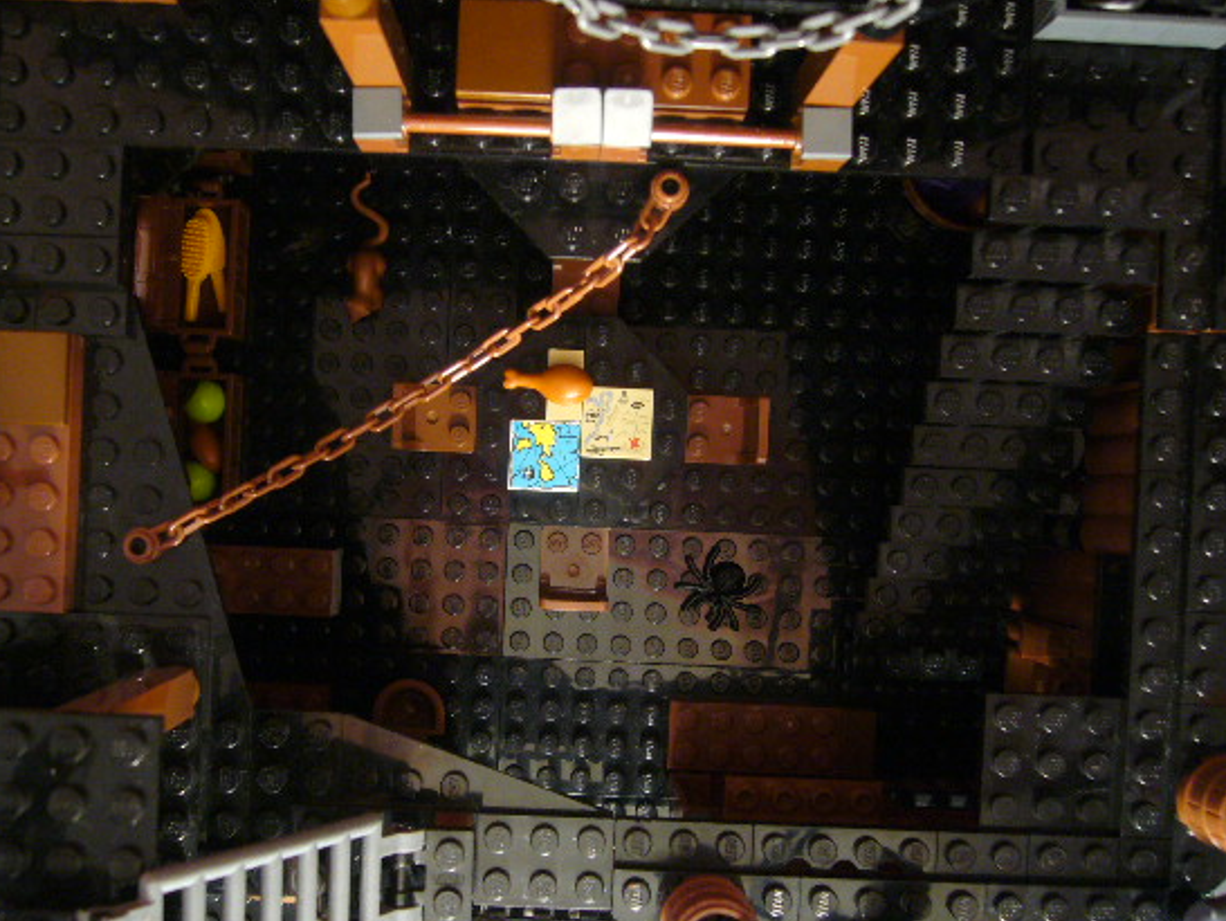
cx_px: 546
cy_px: 496
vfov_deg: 35.1
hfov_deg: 45.7
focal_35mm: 41
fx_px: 1453
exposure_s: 1/8
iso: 200
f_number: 2.8
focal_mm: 5.8
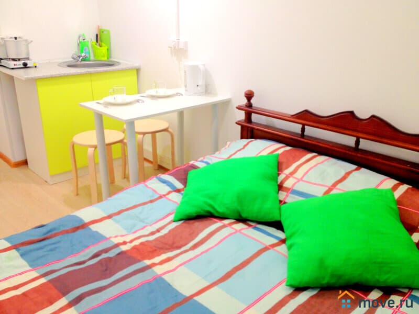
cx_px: 210
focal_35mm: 35
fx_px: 424
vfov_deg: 40.7
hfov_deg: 52.6
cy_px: 157
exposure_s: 1/20
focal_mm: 4.28
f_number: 2.4
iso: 64
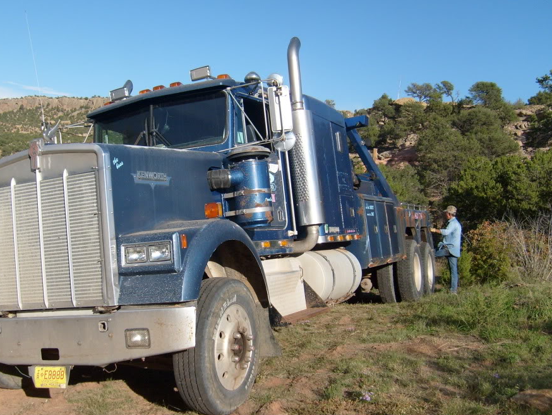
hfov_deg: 45.6
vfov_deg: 35.1
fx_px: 654
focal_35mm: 41
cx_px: 235
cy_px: 216
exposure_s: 1/350
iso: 80
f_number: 7.1
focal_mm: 5.8
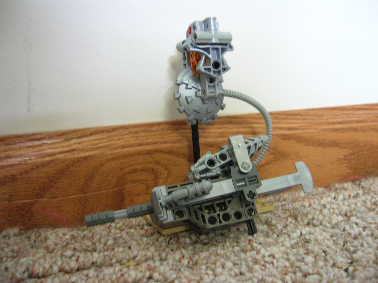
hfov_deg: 54.0
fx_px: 371
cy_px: 142
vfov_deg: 41.7
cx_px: 189
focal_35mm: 34
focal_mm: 5.7
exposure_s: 2
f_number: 2.9
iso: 200
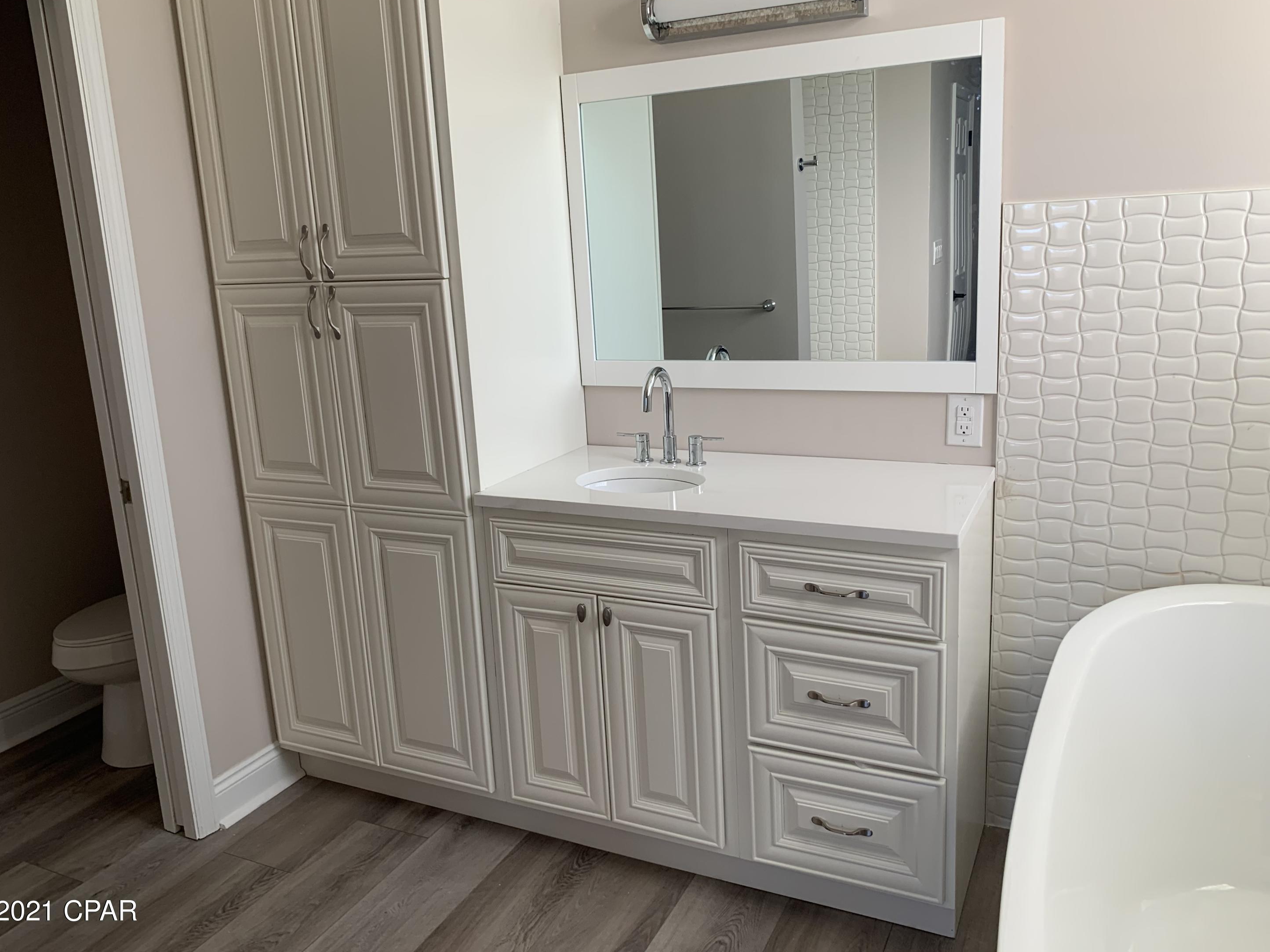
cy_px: 460
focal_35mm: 27
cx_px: 631
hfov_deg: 65.3
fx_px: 991
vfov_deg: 51.3
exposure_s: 1/121
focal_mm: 4.25
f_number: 1.8
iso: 40
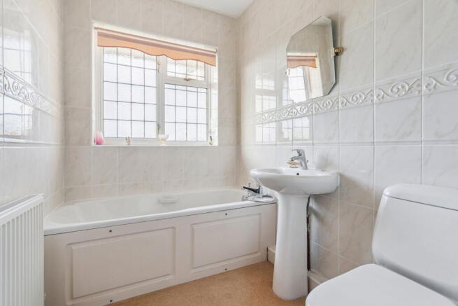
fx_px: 204
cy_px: 153
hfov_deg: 96.7
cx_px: 229
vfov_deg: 73.8
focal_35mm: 16
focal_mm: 16
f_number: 5.6
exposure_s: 1/10
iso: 320
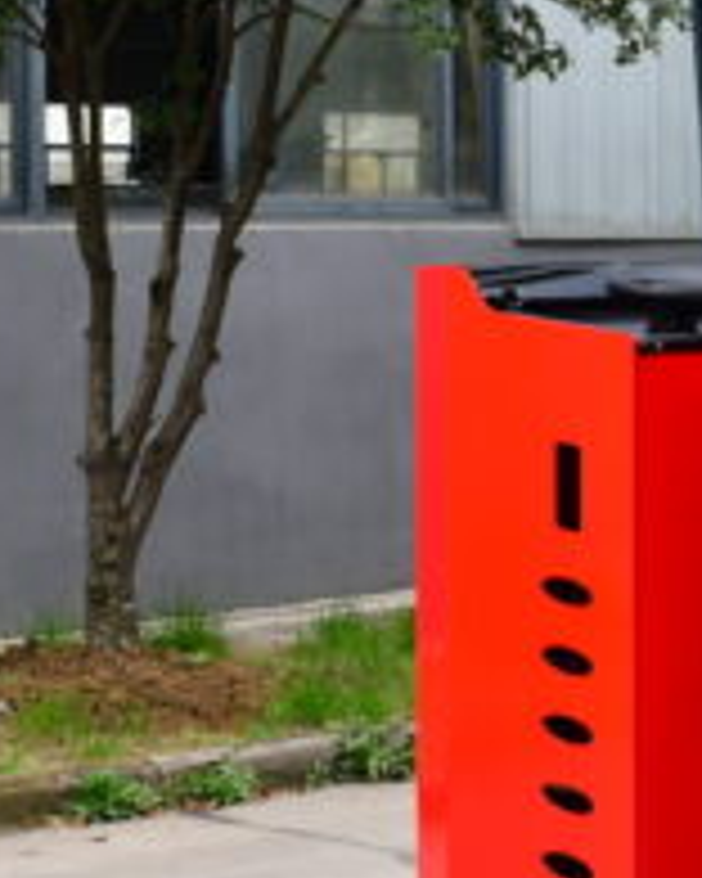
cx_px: 1026
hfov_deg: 11.7
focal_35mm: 127
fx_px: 3298
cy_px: 173
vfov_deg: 15.1
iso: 200
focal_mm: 22
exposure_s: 1/100
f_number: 8
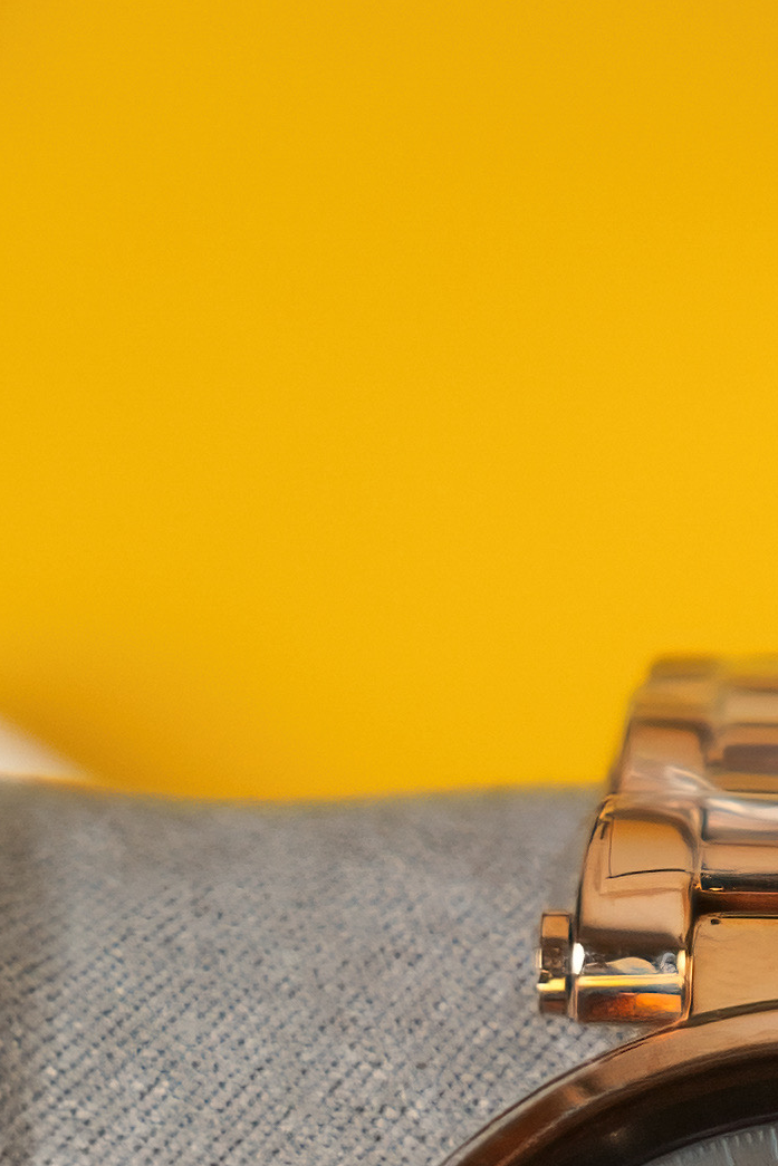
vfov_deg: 4.4
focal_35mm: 463
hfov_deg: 3.0
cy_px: 1319
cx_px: 799
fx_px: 15003
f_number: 4
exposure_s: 1/60
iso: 200
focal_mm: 70
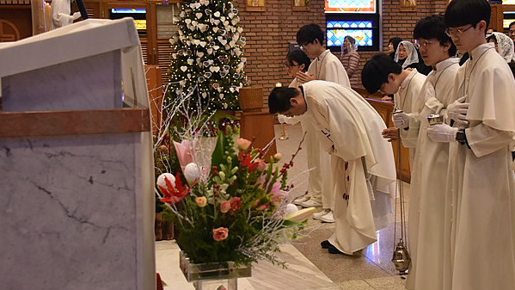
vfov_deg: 19.1
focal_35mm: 63
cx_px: 361
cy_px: 97
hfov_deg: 32.9
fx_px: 860
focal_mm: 40
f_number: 5
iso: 2000
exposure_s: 1/125
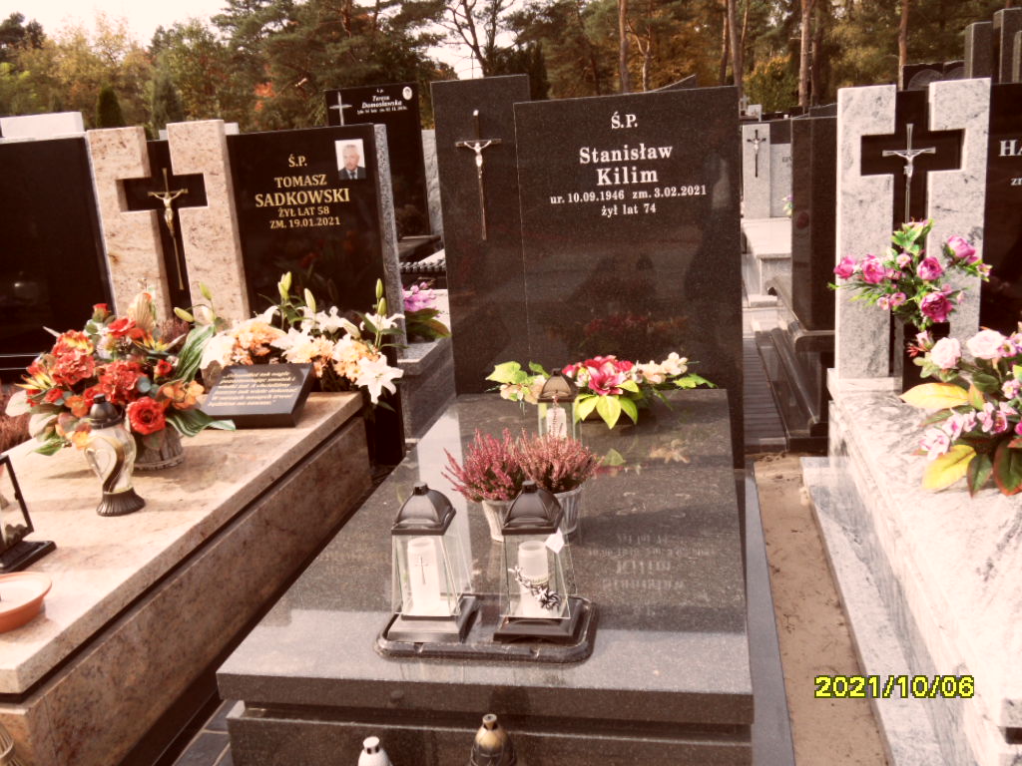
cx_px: 511
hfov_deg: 56.8
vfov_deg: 44.2
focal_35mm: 32
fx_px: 945
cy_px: 383
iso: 80
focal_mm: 5.3
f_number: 3.4
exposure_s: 1/250
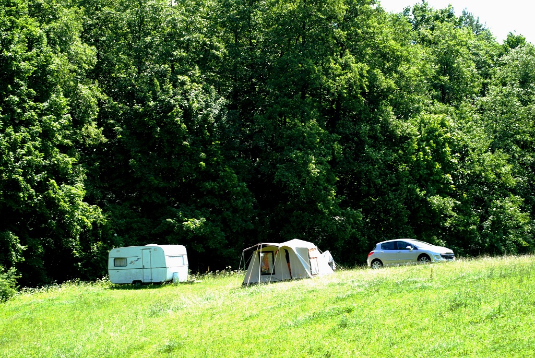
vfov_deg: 18.2
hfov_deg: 27.0
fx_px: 1116
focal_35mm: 75
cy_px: 179
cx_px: 268
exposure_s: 1/80
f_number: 4.5
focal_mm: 50
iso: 100
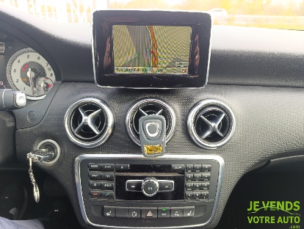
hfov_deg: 73.8
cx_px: 152
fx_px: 202
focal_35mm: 23
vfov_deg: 59.0
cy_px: 114
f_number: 1.6
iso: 250
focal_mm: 6.14
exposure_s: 1/100
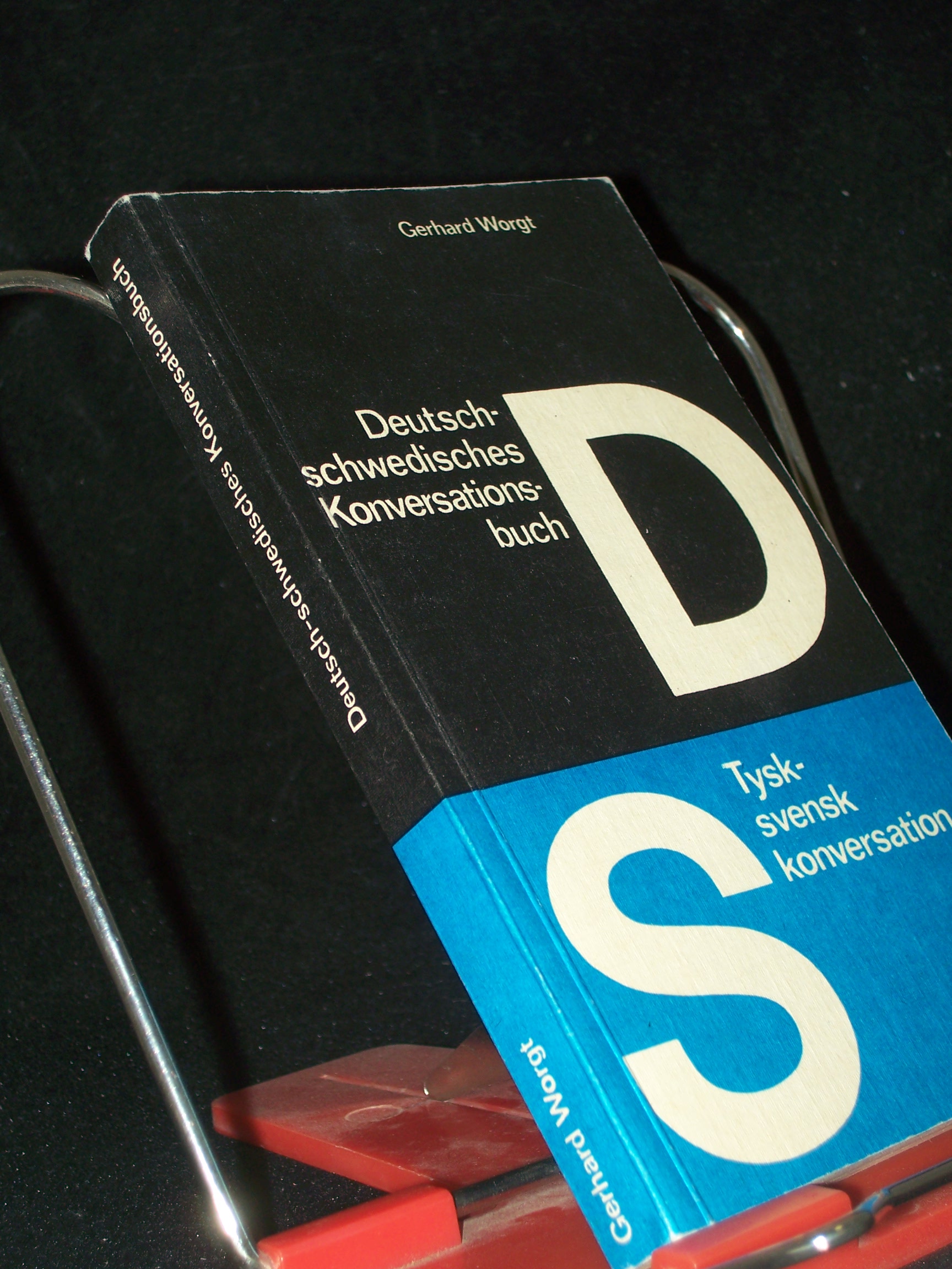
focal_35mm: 66
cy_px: 634
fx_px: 2420
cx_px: 476
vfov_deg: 29.4
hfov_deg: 22.3
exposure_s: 1/80
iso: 80
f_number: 3.6
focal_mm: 11
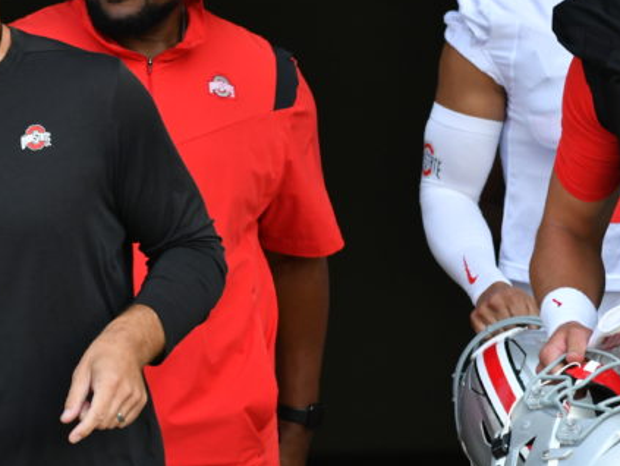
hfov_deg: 3.2
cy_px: 56
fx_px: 10989
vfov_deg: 2.4
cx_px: 589
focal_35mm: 613
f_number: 8
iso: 1000
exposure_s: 1/640
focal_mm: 200
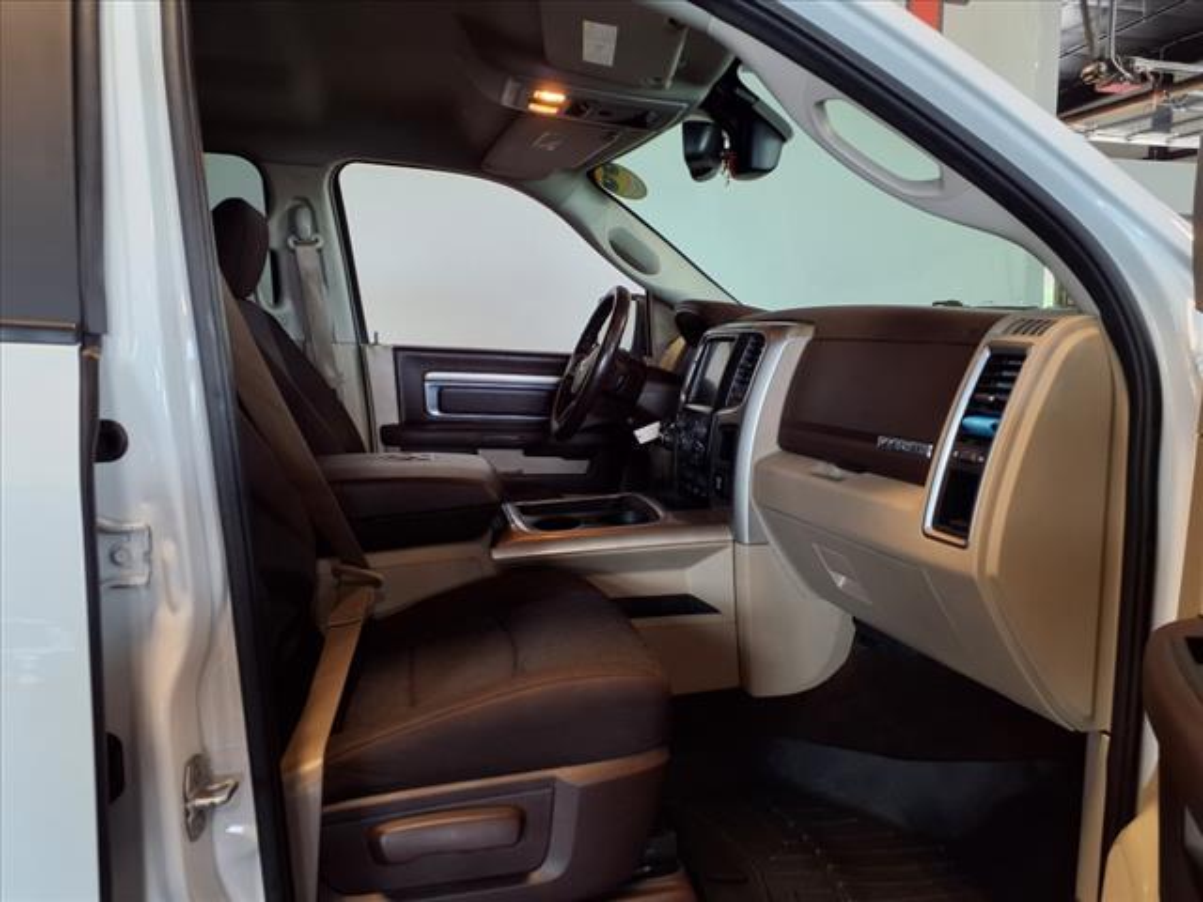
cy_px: 451
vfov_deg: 51.4
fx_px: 938
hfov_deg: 65.3
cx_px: 602
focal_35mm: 27
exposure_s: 1/40
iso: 64
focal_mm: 3.58
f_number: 1.9
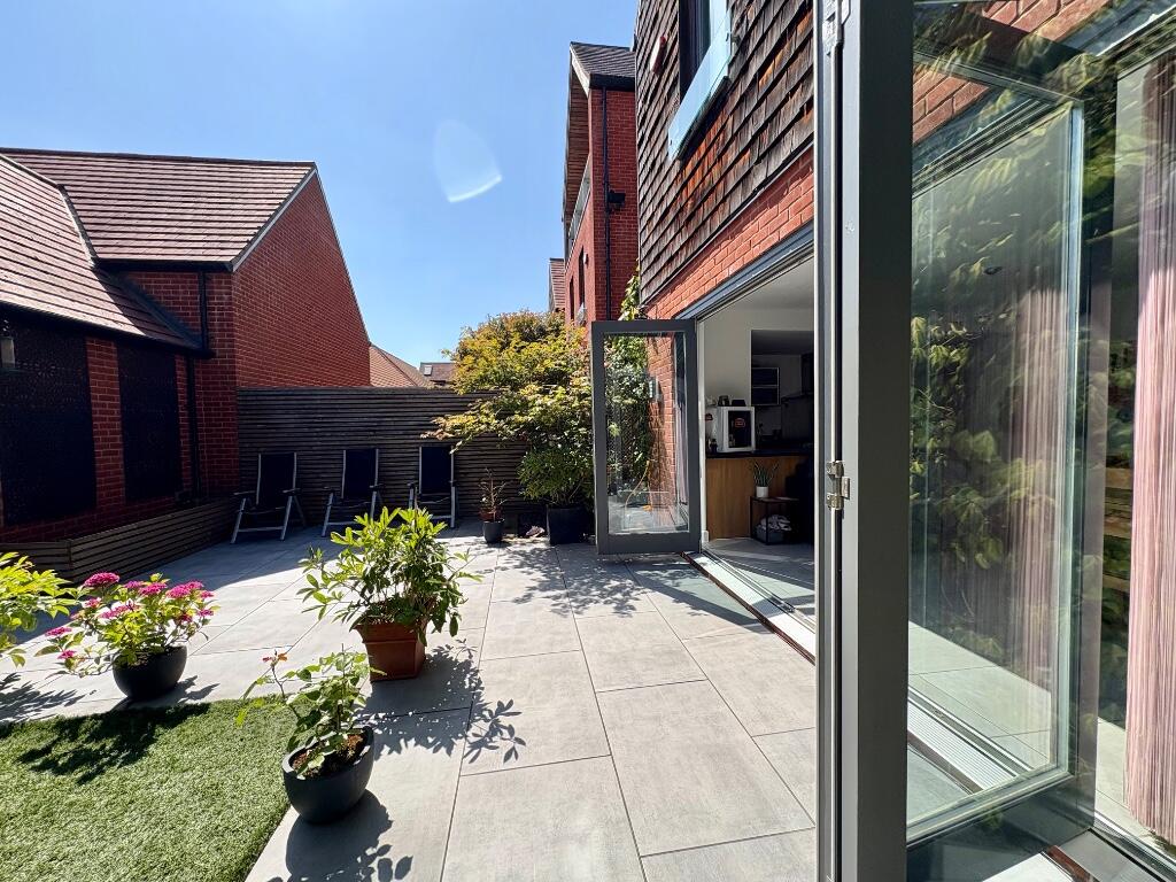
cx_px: 588
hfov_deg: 102.1
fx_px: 476
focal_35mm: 14
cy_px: 441
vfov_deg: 85.7
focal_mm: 2.22
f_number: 2.2
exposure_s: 1/1217
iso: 50
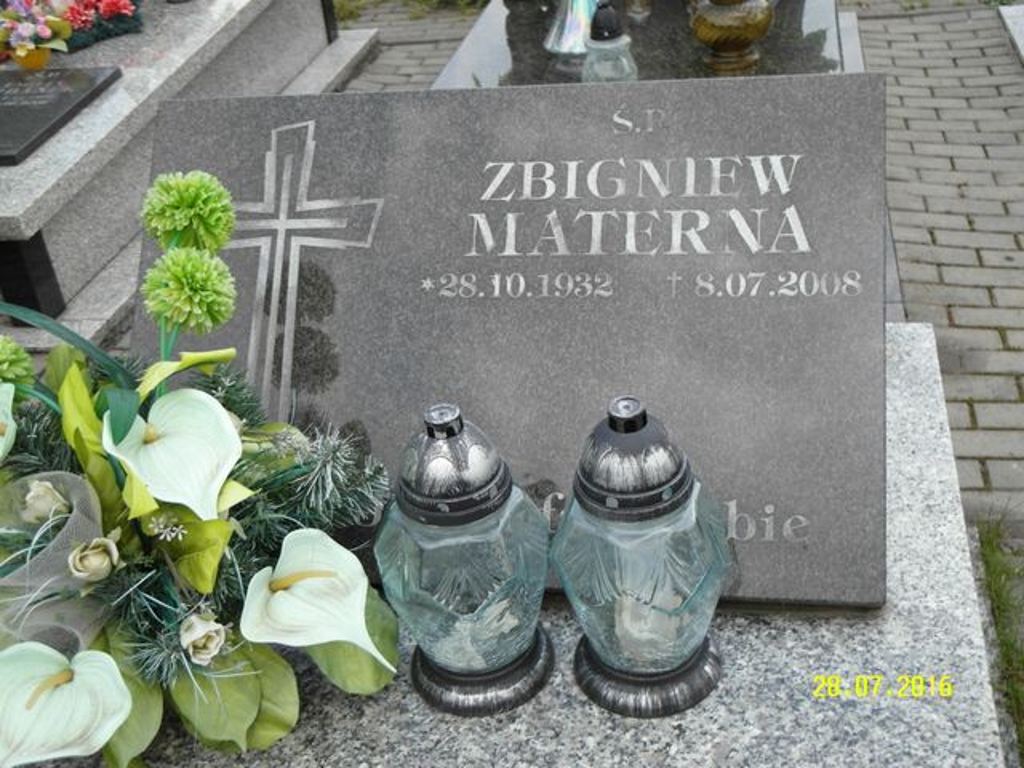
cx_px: 512
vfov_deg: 39.7
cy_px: 384
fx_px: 1065
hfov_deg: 51.4
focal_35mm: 36
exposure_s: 1/1000
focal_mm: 7.8
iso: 80
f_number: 2.1
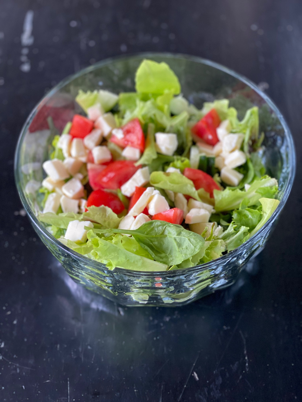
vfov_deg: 36.8
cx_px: 151
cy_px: 201
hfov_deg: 28.0
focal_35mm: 52
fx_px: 605
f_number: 2
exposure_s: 1/96
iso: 250
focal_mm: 6
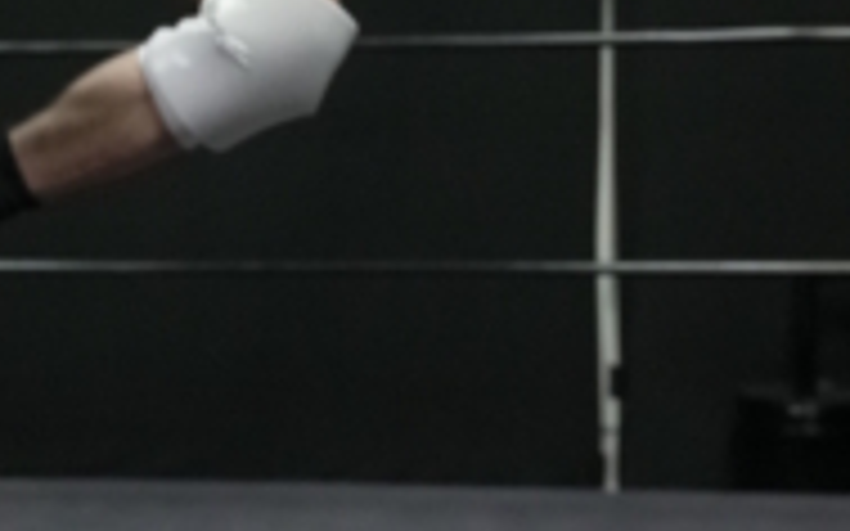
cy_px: -14
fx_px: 2475
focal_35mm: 107
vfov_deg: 12.1
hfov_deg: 18.8
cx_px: -63
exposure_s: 1/400
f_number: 3.5
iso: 12800
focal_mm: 39.7
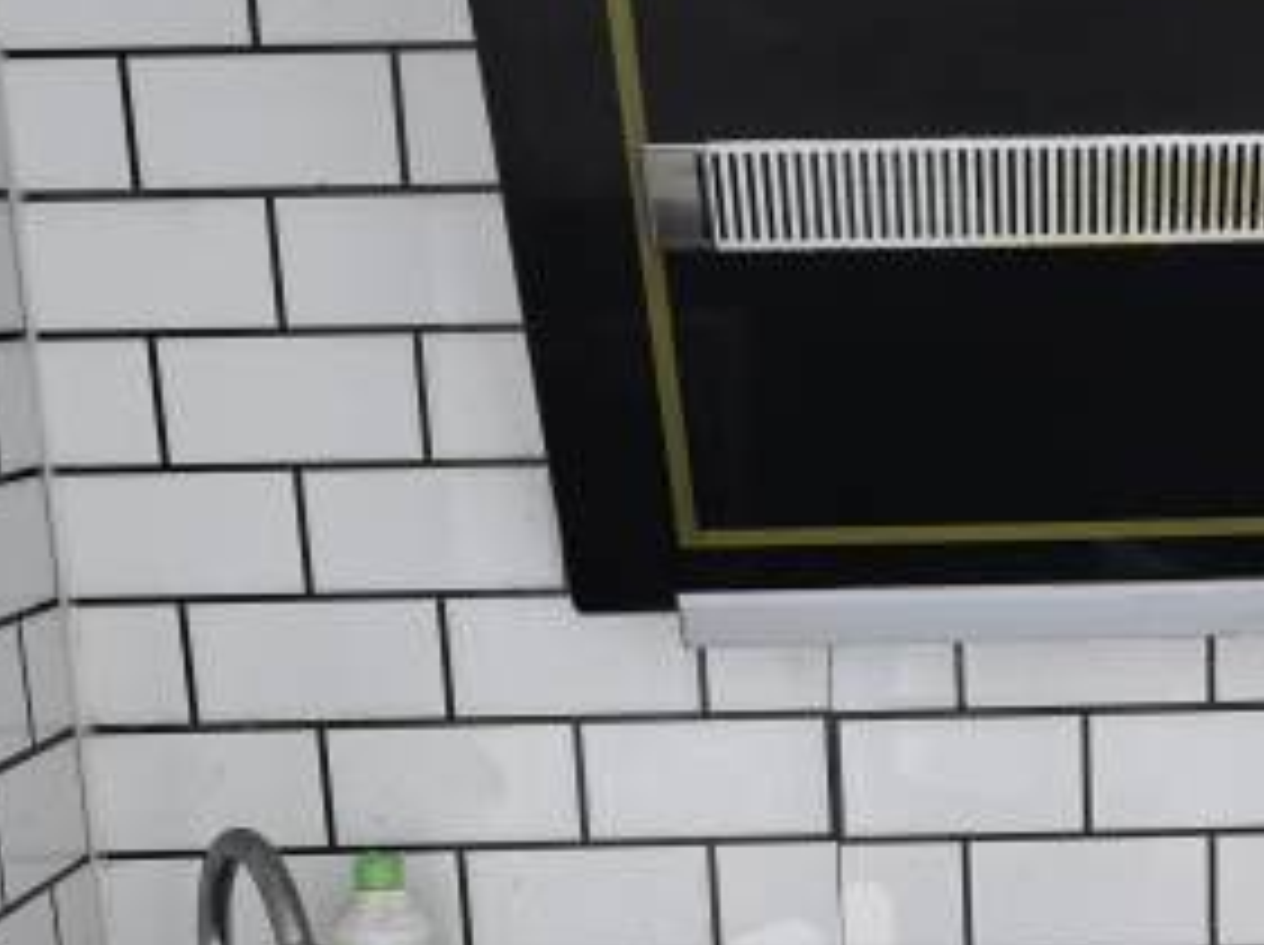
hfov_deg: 24.9
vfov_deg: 18.5
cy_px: 1008
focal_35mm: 77
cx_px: 1053
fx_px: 2808
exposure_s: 1/50
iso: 320
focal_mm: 5.75
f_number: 2
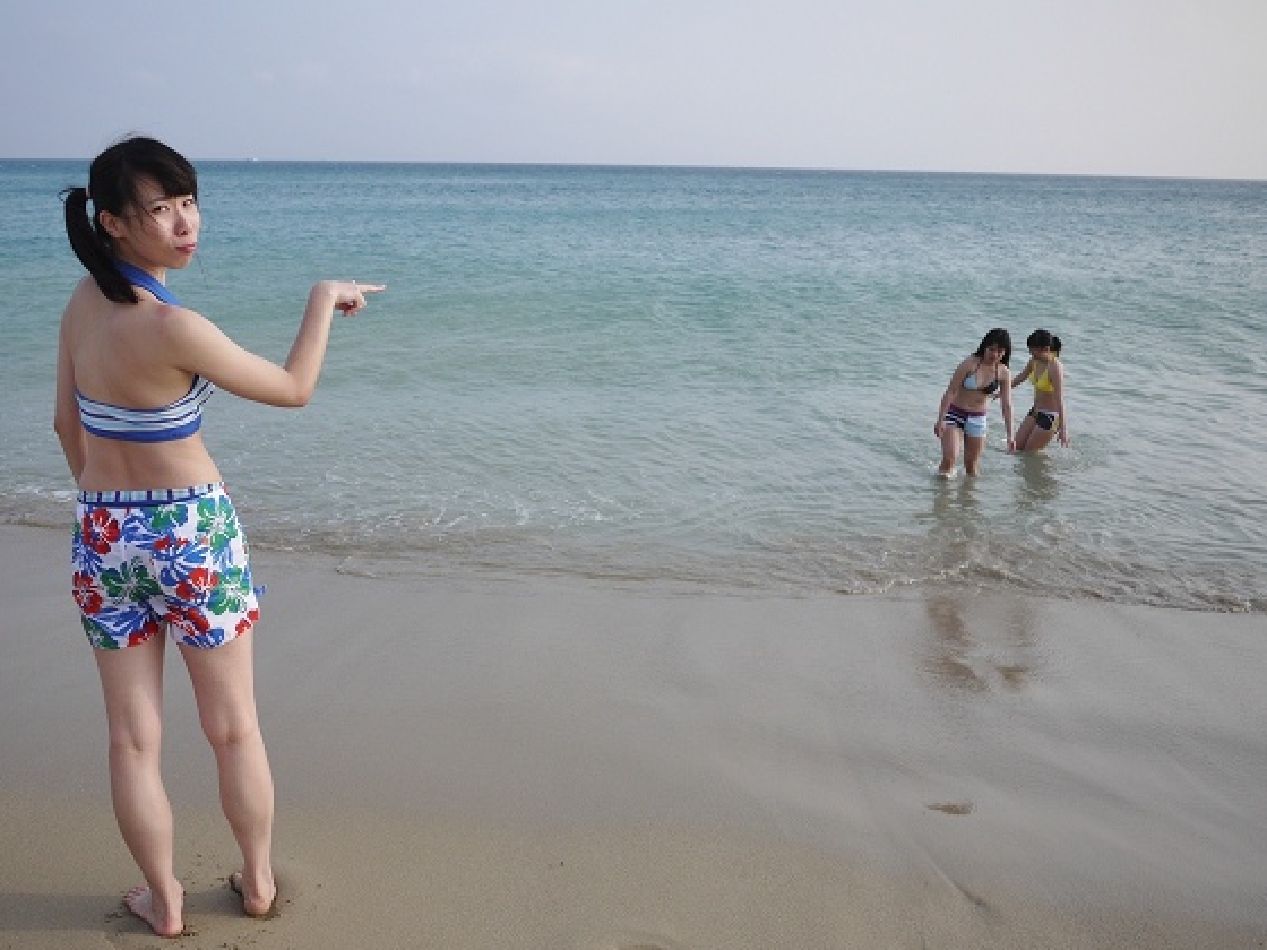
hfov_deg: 56.6
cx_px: 550
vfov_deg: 44.1
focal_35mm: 32
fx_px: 1171
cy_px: 541
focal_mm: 14
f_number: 3.5
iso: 100
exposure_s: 1/2000
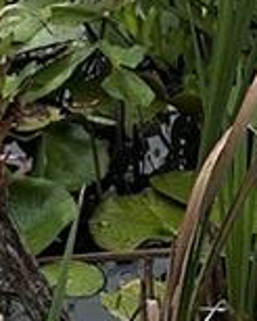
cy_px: -496
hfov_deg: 8.0
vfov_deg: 9.3
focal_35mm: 183
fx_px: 1742
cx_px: -261
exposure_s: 1/5848
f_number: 1.78
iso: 80
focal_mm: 6.86
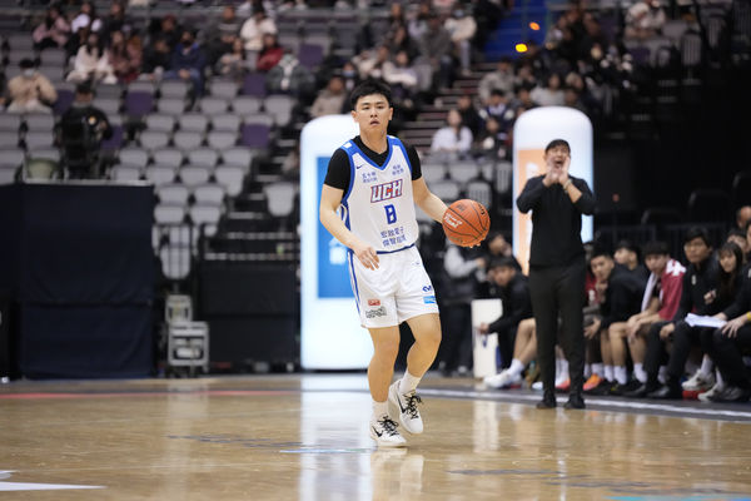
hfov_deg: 11.5
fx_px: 3713
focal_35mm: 178
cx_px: 376
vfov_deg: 7.7
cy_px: 250
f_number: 2.8
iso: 8000
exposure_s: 1/1250
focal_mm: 178
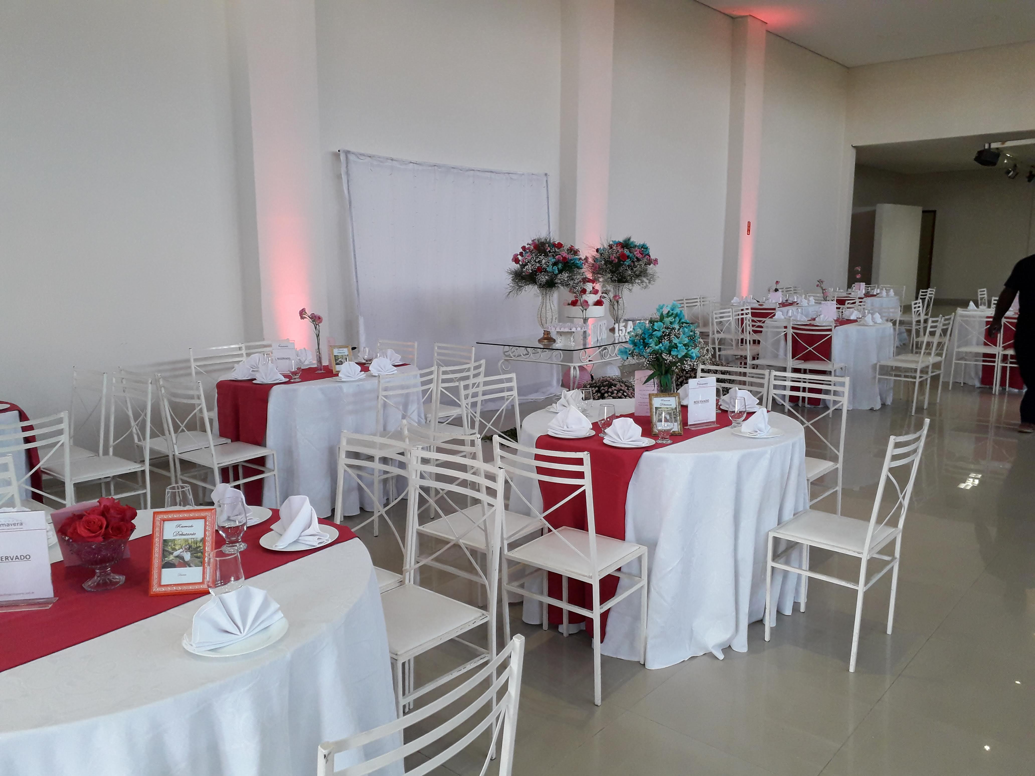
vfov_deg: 51.4
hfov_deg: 65.3
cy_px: 388
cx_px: 518
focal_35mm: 27
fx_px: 807
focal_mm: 3.6
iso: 125
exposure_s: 1/50
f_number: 1.9
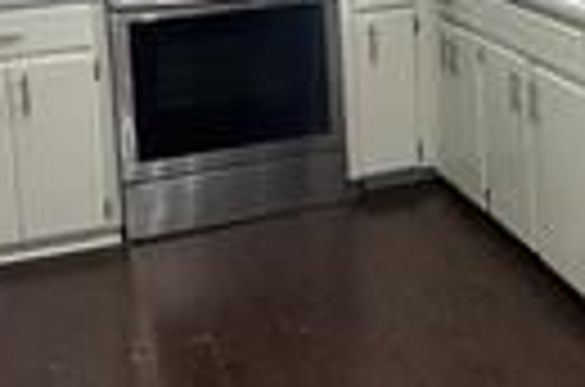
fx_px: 1248
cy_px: -72
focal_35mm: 77
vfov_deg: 16.9
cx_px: 554
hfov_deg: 25.4
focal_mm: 6.86
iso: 200
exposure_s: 1/120
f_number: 1.78
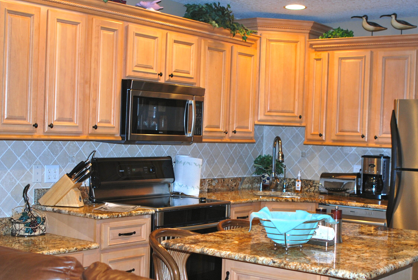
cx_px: 234
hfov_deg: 35.6
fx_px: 651
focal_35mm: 56
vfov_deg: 24.2
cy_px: 155
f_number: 2.8
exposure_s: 1/60
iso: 200
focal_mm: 28
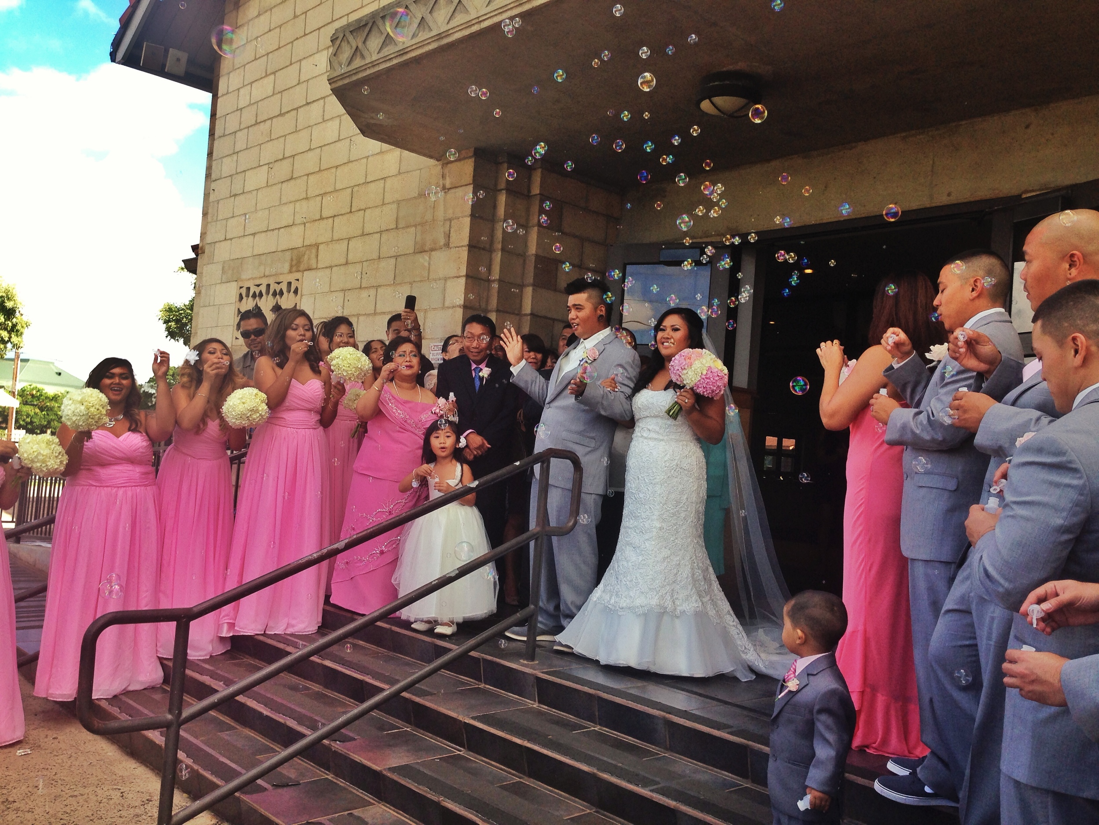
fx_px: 1048
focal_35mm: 33
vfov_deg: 42.9
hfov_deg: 55.4
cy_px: 412
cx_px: 550
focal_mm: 4.12
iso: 50
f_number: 2.4
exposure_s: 1/423
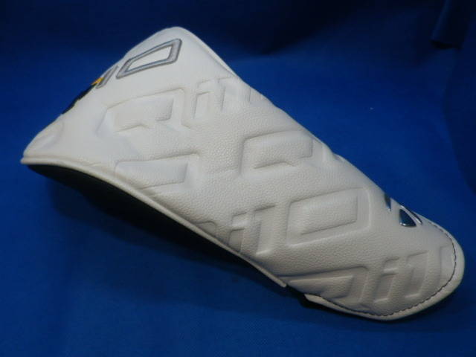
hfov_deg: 69.4
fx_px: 344
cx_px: 238
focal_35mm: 25
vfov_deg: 54.9
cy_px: 178
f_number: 3.5
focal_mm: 4.5
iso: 80
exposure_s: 1/50
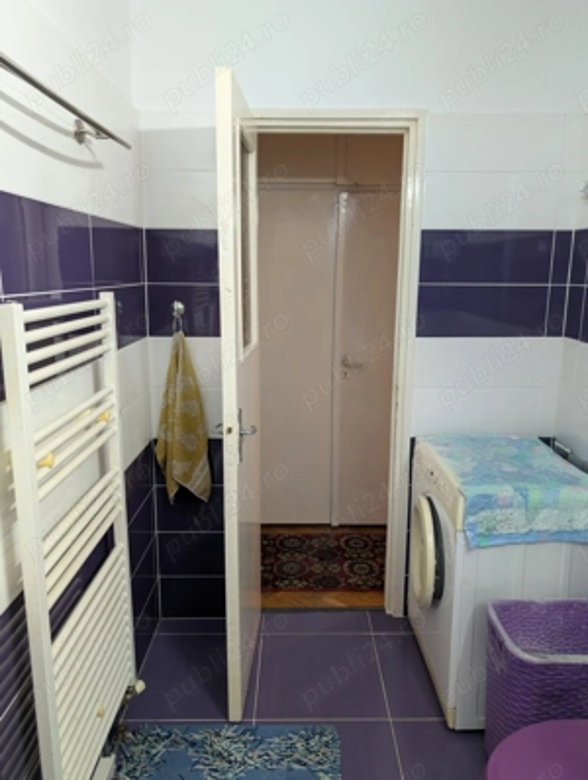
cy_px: 390
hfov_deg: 57.0
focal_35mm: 24
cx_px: 294
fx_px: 542
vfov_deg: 71.5
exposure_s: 1/15
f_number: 1.68
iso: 85
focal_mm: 6.9
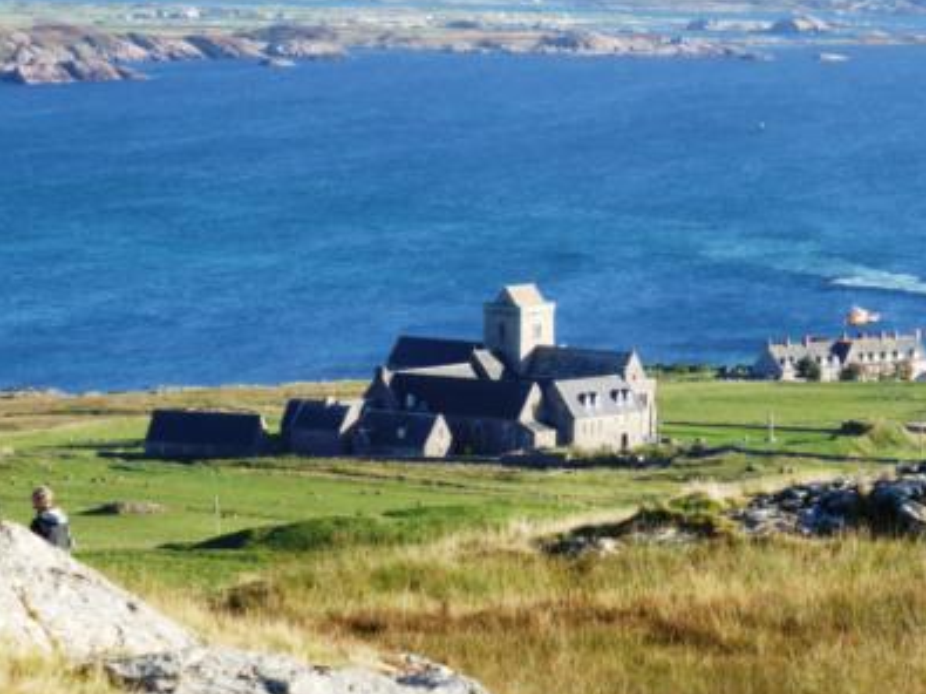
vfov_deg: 7.8
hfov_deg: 10.4
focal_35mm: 191
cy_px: 297
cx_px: 581
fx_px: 5108
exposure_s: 1/200
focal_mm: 24.4
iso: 100
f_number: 5.4
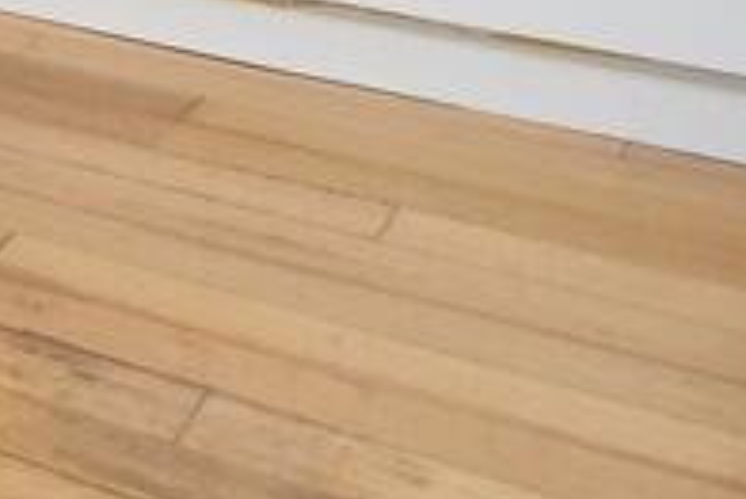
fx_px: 1949
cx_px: -1104
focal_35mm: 94
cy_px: -383
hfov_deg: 14.0
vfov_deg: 13.2
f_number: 5.6
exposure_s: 1/125
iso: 220
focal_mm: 12
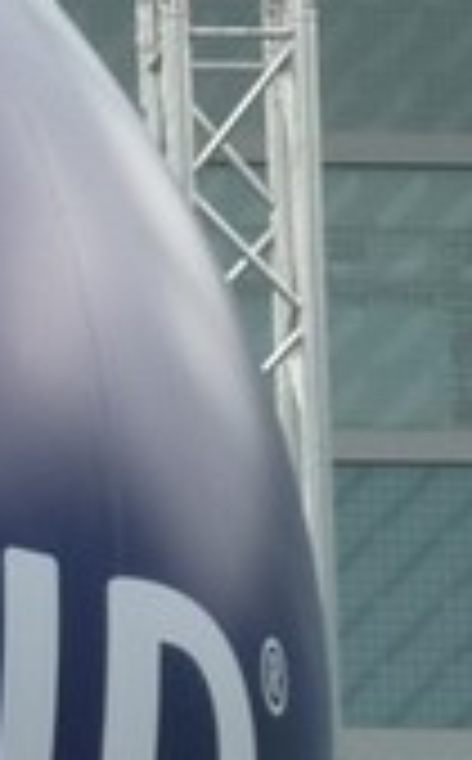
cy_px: 616
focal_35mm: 603
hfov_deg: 2.2
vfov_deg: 3.5
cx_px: -886
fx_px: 12464
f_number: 4.2
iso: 80
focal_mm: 13.7
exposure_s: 1/200
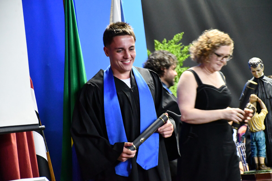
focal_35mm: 135
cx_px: 136
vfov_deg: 10.2
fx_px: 1020
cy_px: 90
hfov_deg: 15.2
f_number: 5.3
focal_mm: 90
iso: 12800
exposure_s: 1/30
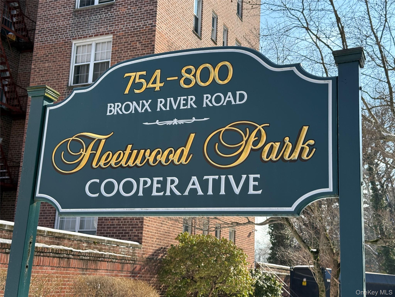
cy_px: 148
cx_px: 198
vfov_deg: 30.3
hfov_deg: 39.7
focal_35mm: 48
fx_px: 548
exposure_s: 1/1795
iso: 80
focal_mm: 6.76
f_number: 1.78
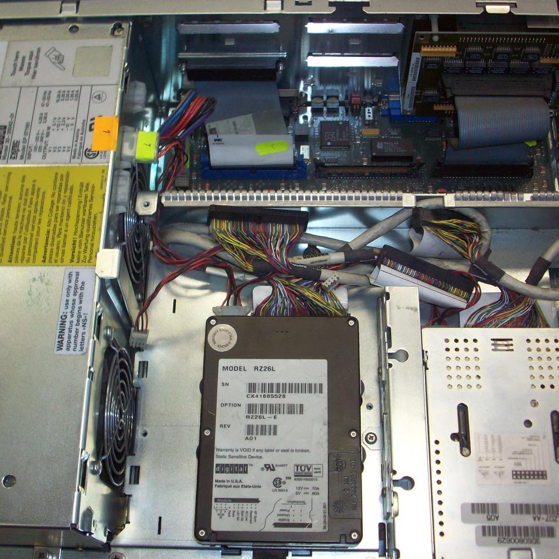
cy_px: 279
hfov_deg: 38.3
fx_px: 804
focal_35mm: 44
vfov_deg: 38.3
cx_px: 281
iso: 80
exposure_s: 1/64
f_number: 2.8
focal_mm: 6.2
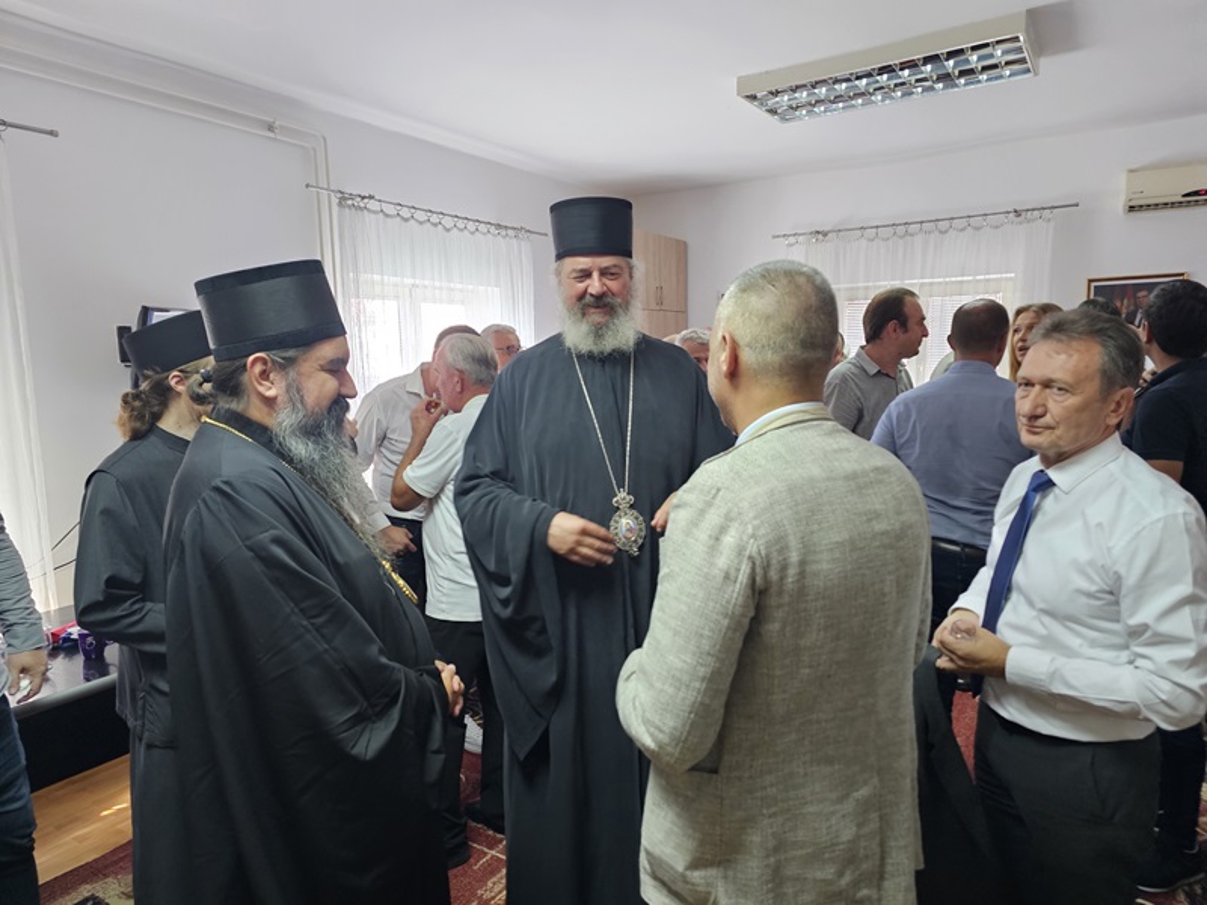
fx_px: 802
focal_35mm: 23
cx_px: 604
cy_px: 452
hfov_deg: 73.9
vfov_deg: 58.9
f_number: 1.7
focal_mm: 6.3
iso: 800
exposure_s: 1/100
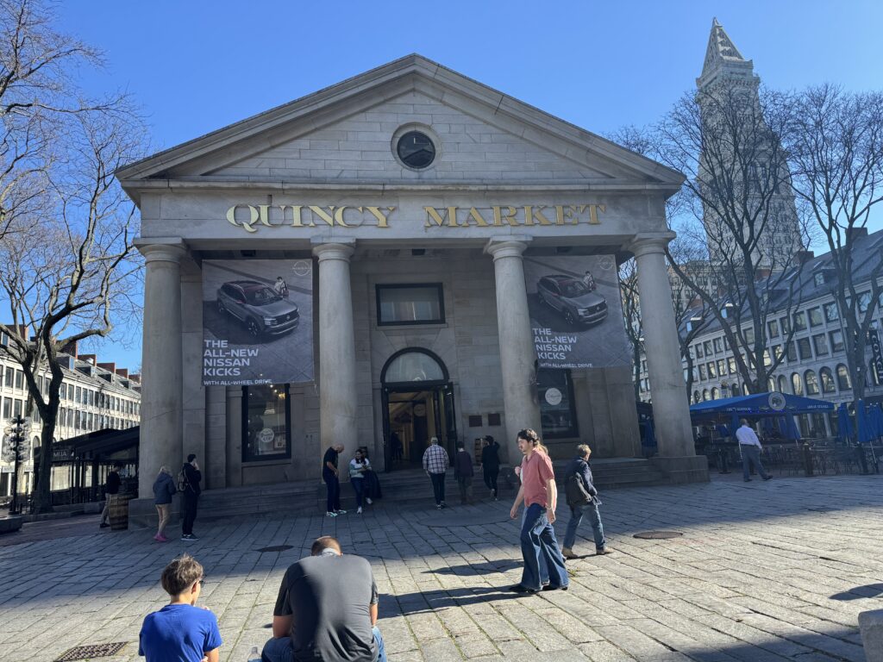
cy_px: 331
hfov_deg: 71.6
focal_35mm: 24
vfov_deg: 56.8
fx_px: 612
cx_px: 442
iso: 80
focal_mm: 6.76
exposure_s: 1/1112
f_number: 1.78
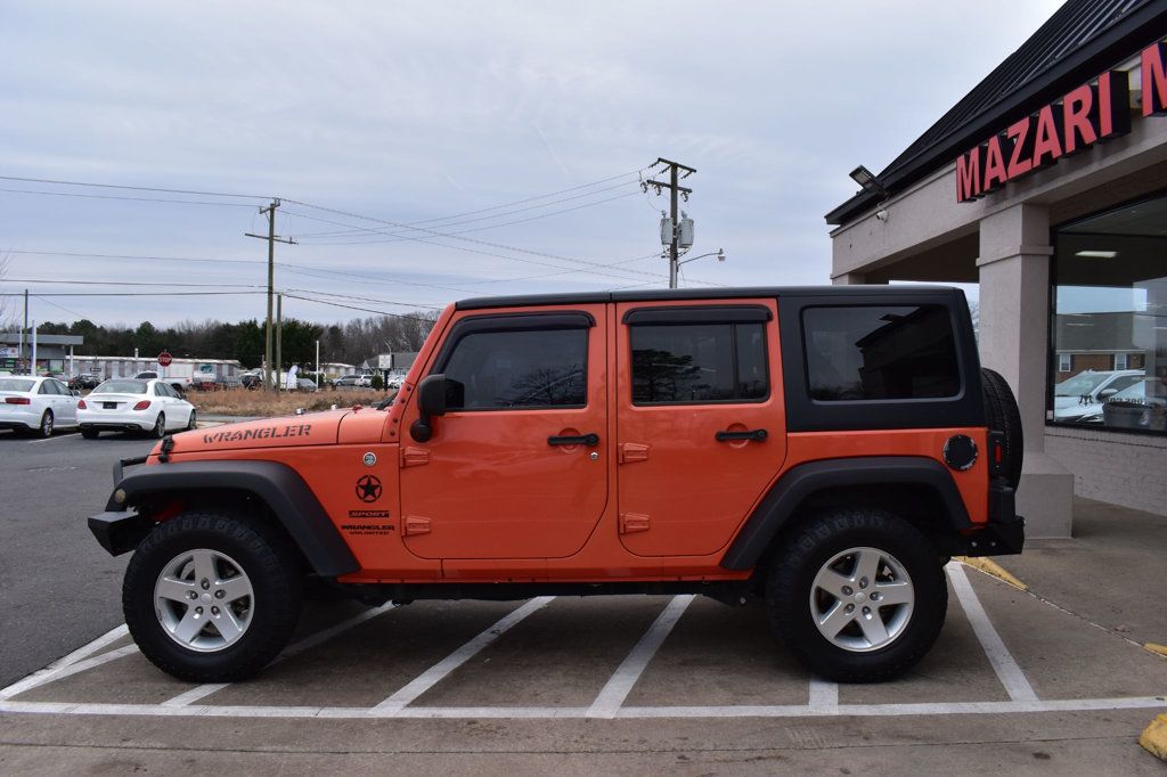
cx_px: 584
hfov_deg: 67.4
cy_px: 388
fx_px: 875
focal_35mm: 27
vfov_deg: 47.9
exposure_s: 1/160
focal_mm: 18
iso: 400
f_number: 10
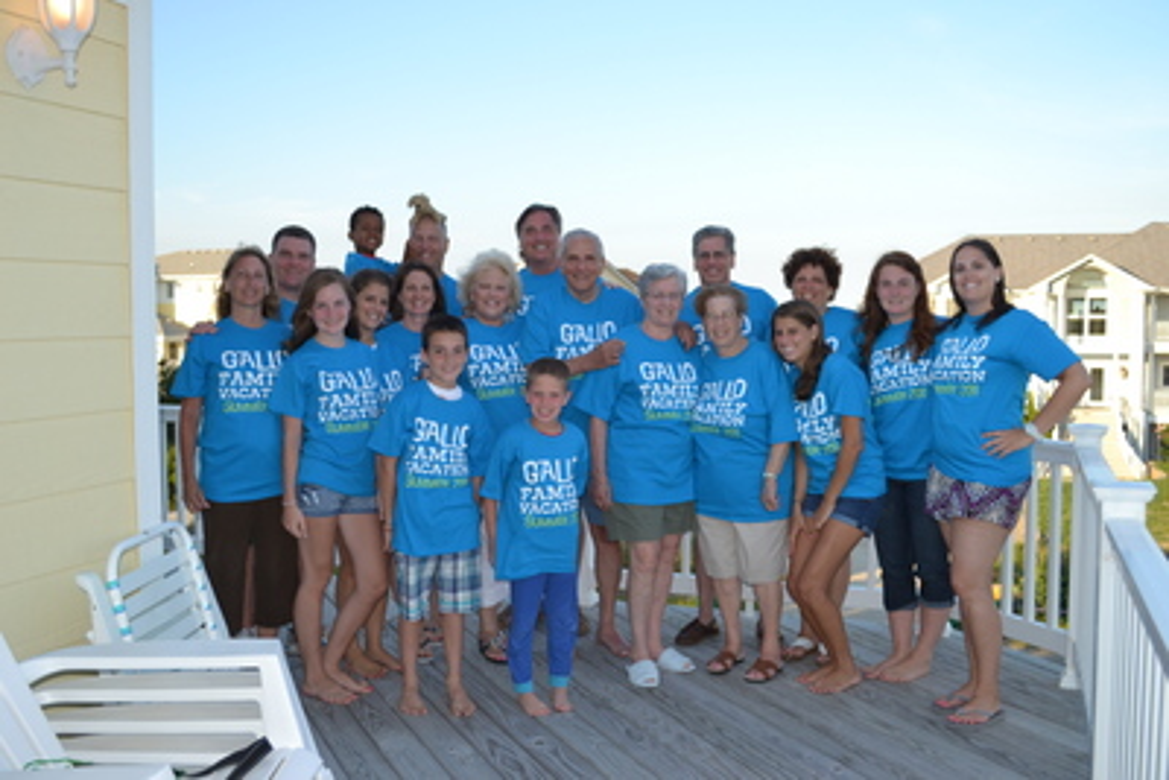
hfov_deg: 53.1
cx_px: 584
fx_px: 1169
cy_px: 390
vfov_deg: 36.9
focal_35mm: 36
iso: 100
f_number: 4.5
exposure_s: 1/200
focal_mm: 24
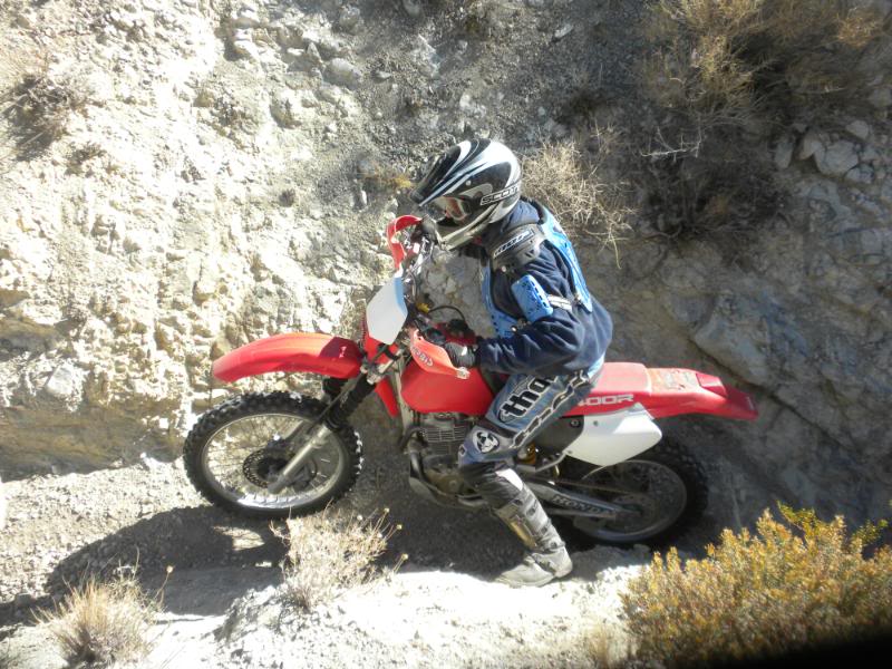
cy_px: 334
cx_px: 446
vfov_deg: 38.7
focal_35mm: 37
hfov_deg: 50.1
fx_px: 953
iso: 64
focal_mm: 6.6
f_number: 3.5
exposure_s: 1/340
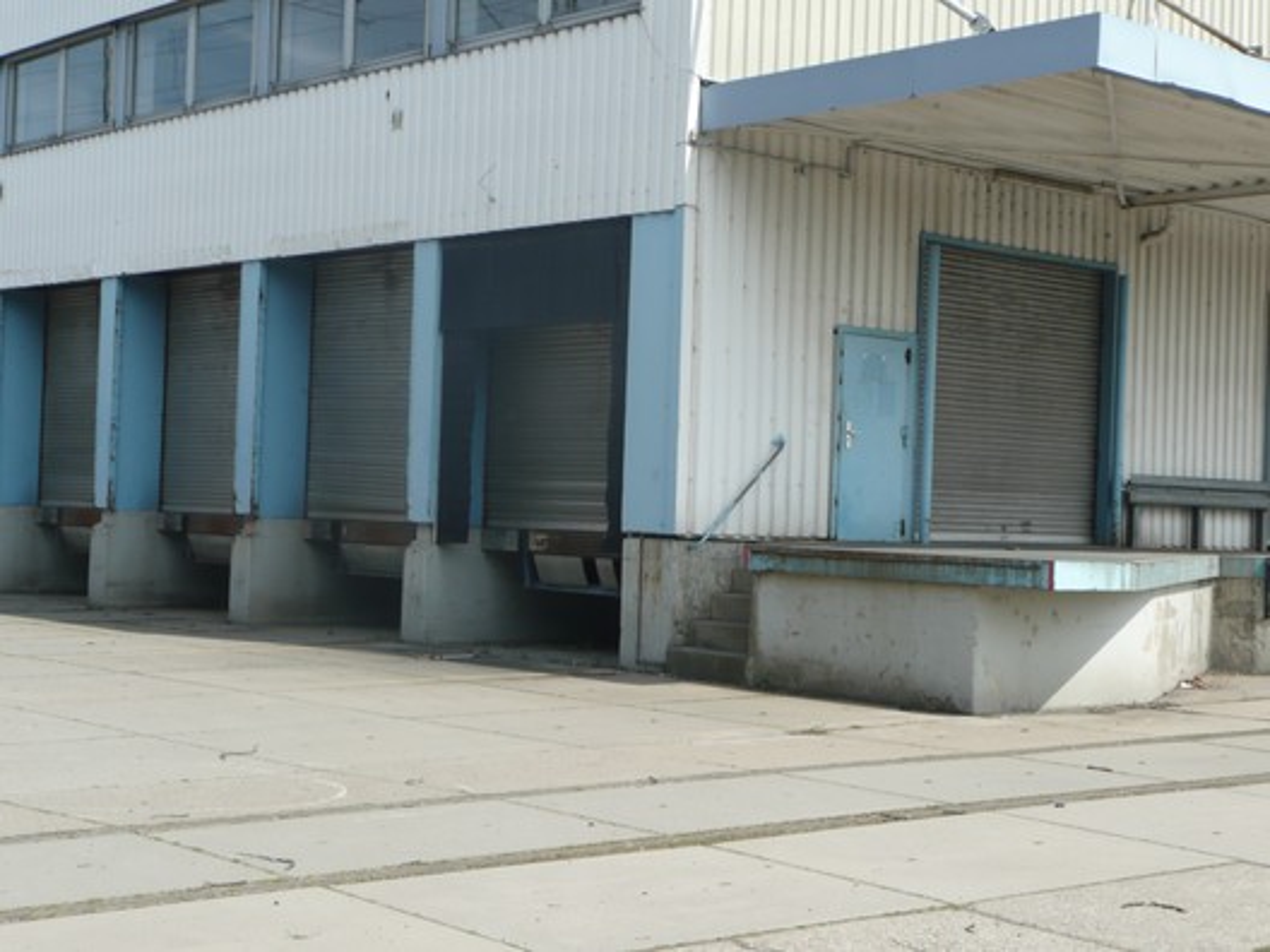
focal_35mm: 58
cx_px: 635
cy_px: 476
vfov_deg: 25.2
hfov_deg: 33.2
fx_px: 2128
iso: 100
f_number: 4.4
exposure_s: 1/500
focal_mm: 9.5
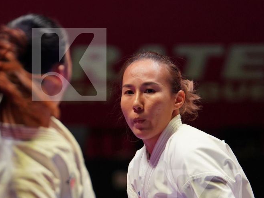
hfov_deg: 4.2
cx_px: 69
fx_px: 3562
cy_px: 206
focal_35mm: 467
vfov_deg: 3.2
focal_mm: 178
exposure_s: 1/1000
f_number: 2.8
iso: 1600
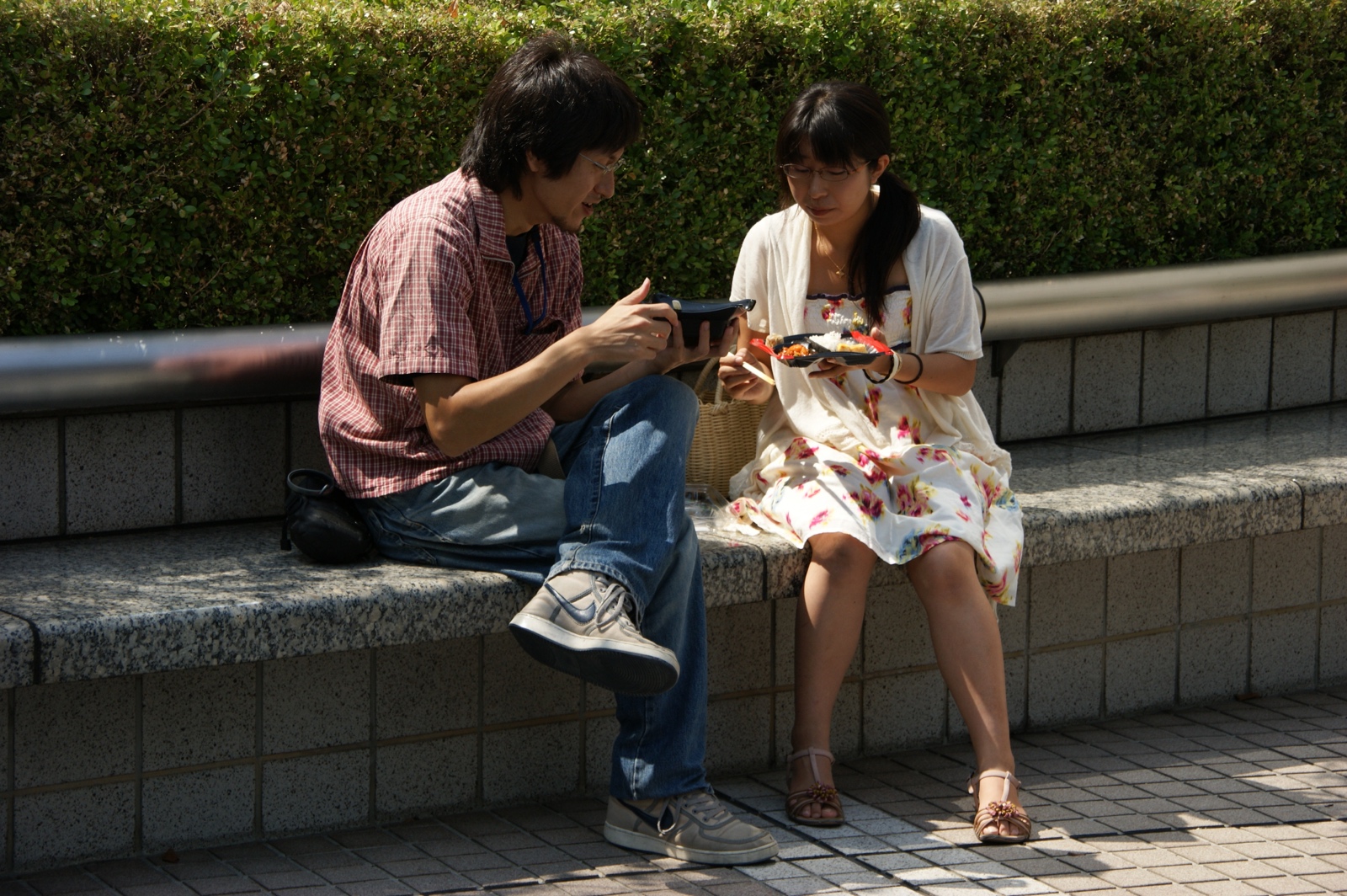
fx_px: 3925
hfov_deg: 19.5
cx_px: 674
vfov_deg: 13.0
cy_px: 448
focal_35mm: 105
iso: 100
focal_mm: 70
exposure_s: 1/250
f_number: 8
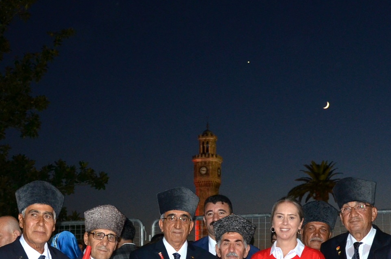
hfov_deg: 29.2
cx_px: 228
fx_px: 748
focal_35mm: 69
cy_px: 211
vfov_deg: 19.4
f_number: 3.5
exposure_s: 1/60
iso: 800
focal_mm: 18
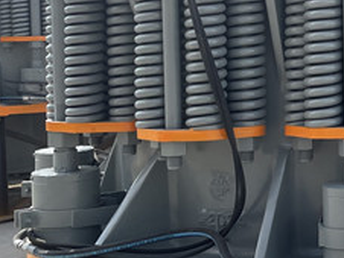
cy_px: 64
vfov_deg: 16.0
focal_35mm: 92
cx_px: 522
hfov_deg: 18.7
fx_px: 915
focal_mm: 4.2
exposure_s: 1/2212
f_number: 1.6
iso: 32
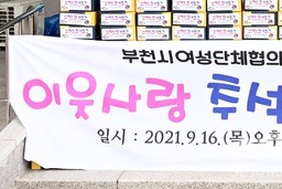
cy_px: -21
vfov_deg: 16.2
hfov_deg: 23.3
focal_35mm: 82
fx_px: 643
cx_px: 310
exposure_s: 1/250
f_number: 11
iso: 1000
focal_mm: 35
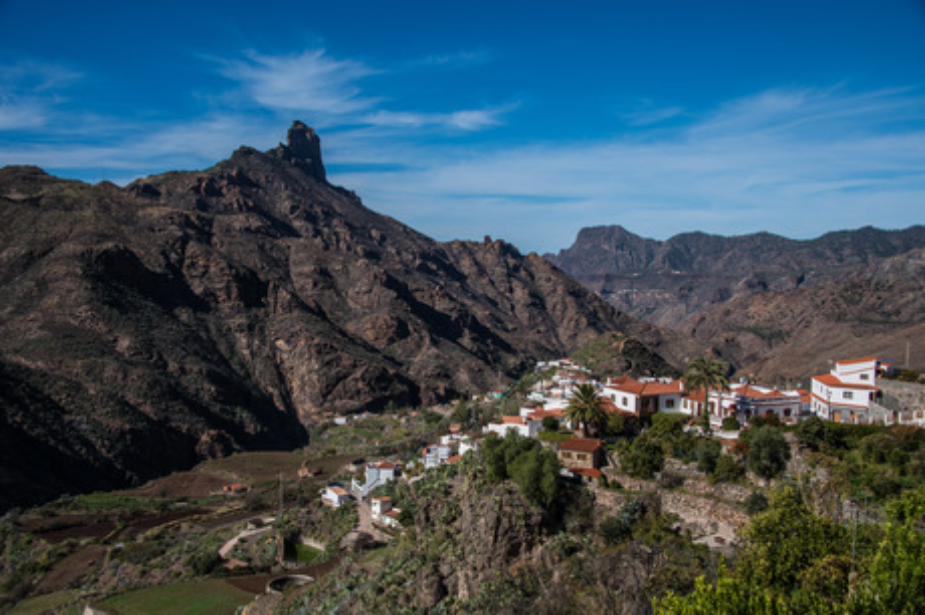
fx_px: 924
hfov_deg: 53.2
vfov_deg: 36.8
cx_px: 462
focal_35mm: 36
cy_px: 308
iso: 100
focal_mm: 36
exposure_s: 1/500
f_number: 8
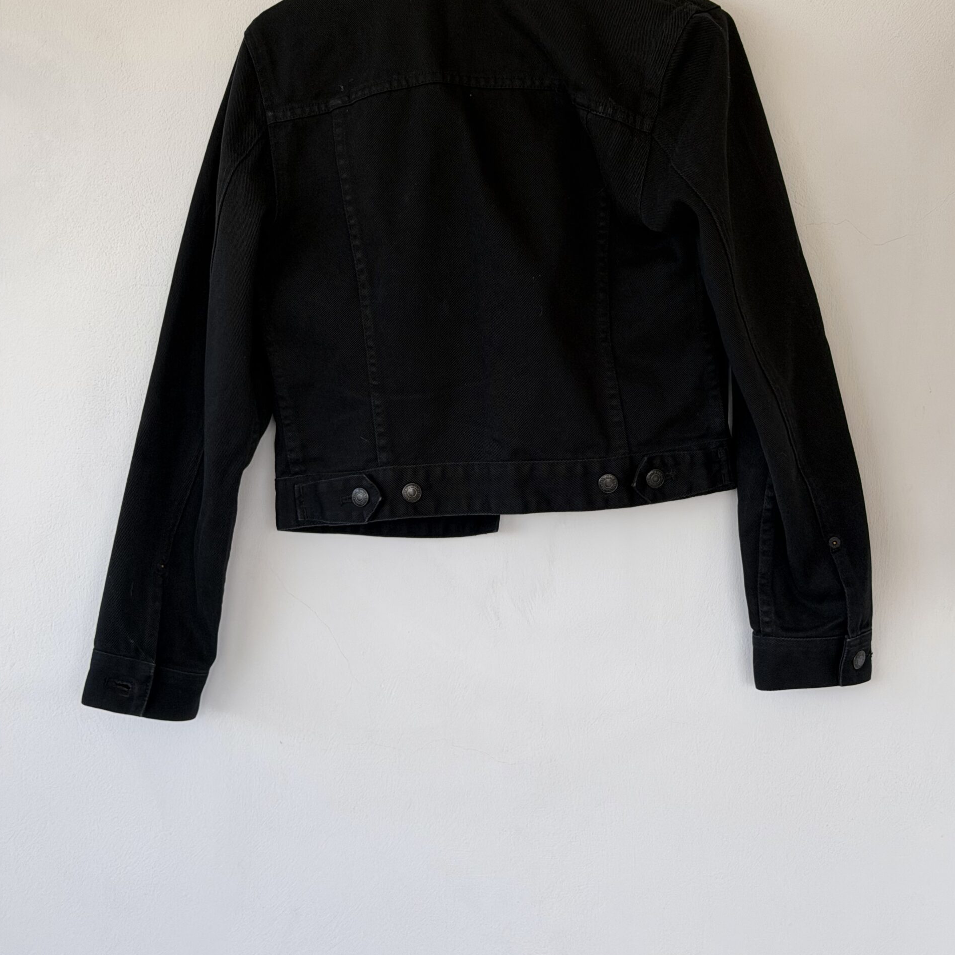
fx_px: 1779
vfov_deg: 30.0
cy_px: 408
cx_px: 478
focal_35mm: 57
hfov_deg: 30.0
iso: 64
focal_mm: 6.76
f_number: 1.78
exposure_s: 1/311
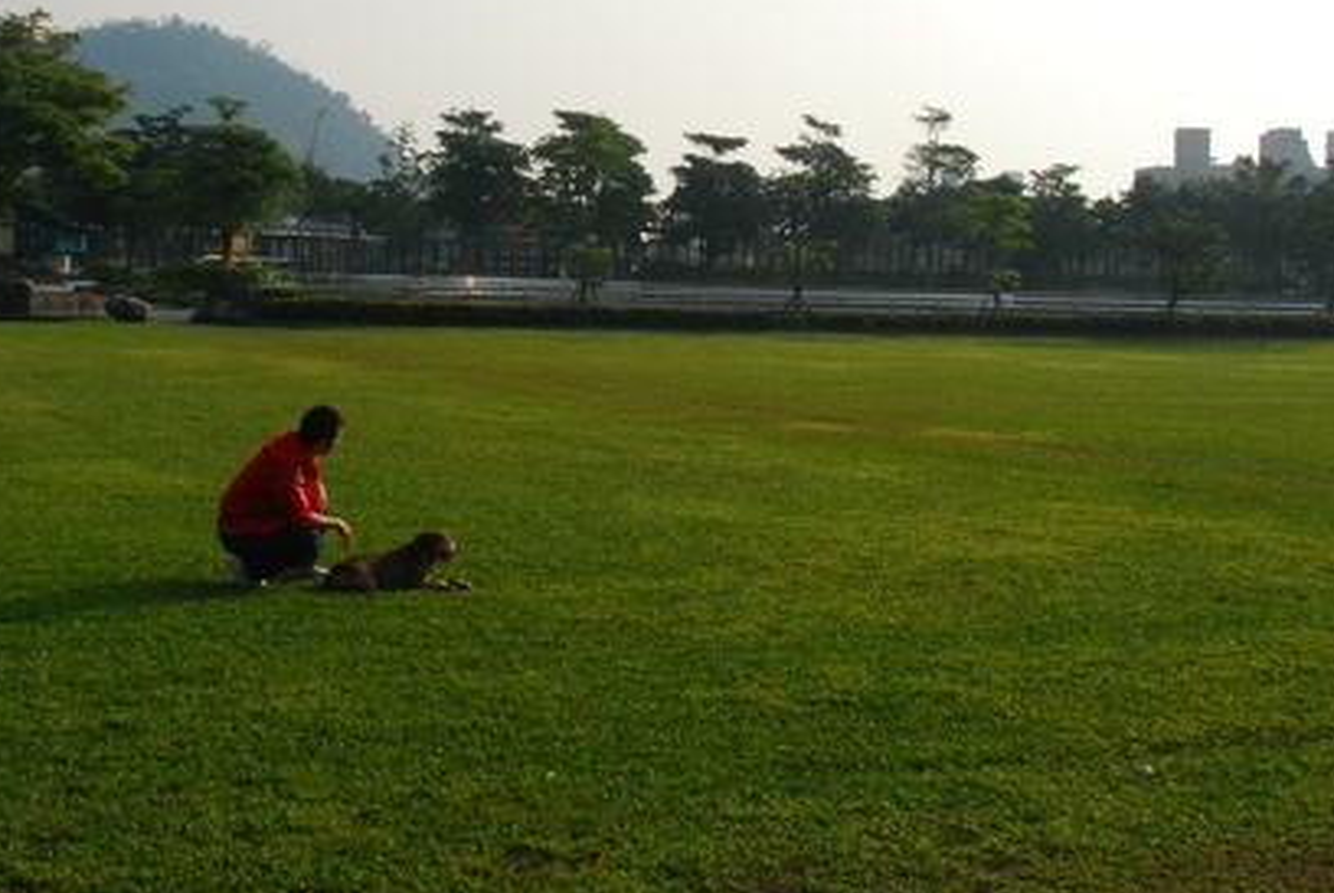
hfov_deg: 37.5
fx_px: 1966
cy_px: 131
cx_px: 680
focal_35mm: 53
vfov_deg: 25.0
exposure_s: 1/400
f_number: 16
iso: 500
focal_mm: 18
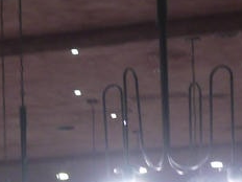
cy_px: 317
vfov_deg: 7.0
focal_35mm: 207
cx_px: -220
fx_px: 1447
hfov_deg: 9.1
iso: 500
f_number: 1.7
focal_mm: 20
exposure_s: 1/60
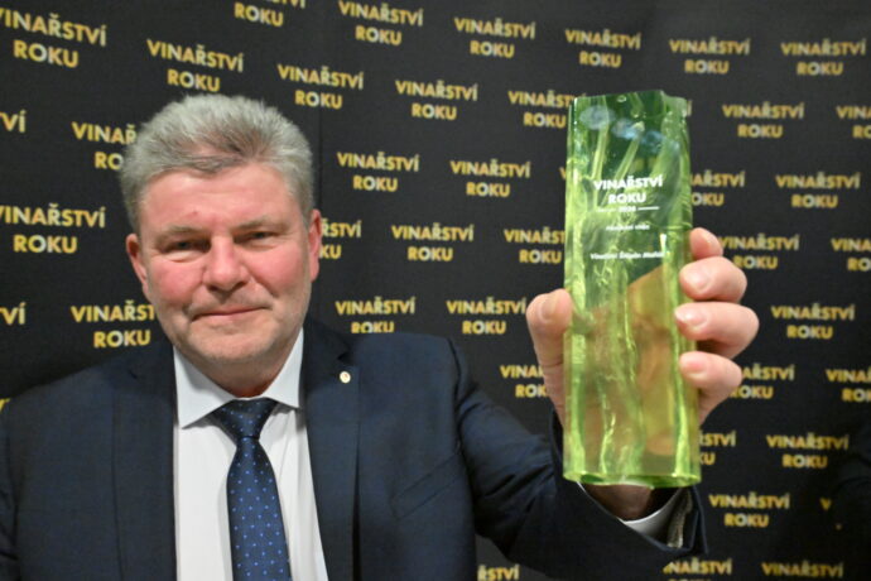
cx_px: 436
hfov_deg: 53.1
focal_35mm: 36
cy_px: 290
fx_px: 871
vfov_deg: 36.9
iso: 18000
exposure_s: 1/125
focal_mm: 36
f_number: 6.3
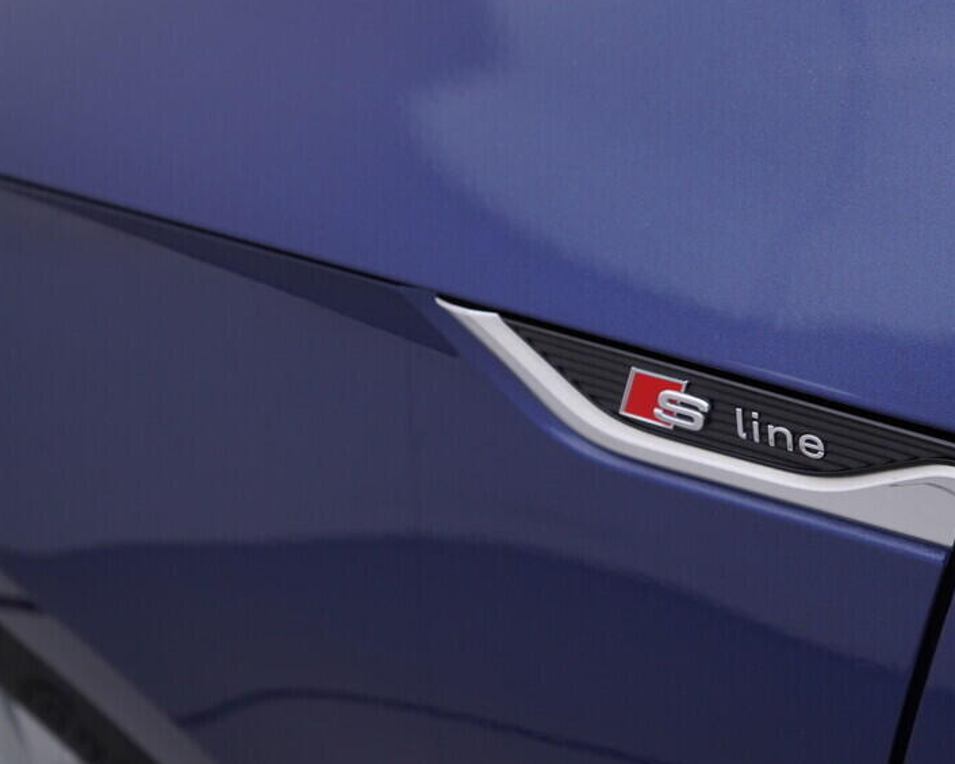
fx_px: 1385
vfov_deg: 30.8
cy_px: 410
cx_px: 655
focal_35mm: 49
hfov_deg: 37.5
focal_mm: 24
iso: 125
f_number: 4
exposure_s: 1/80
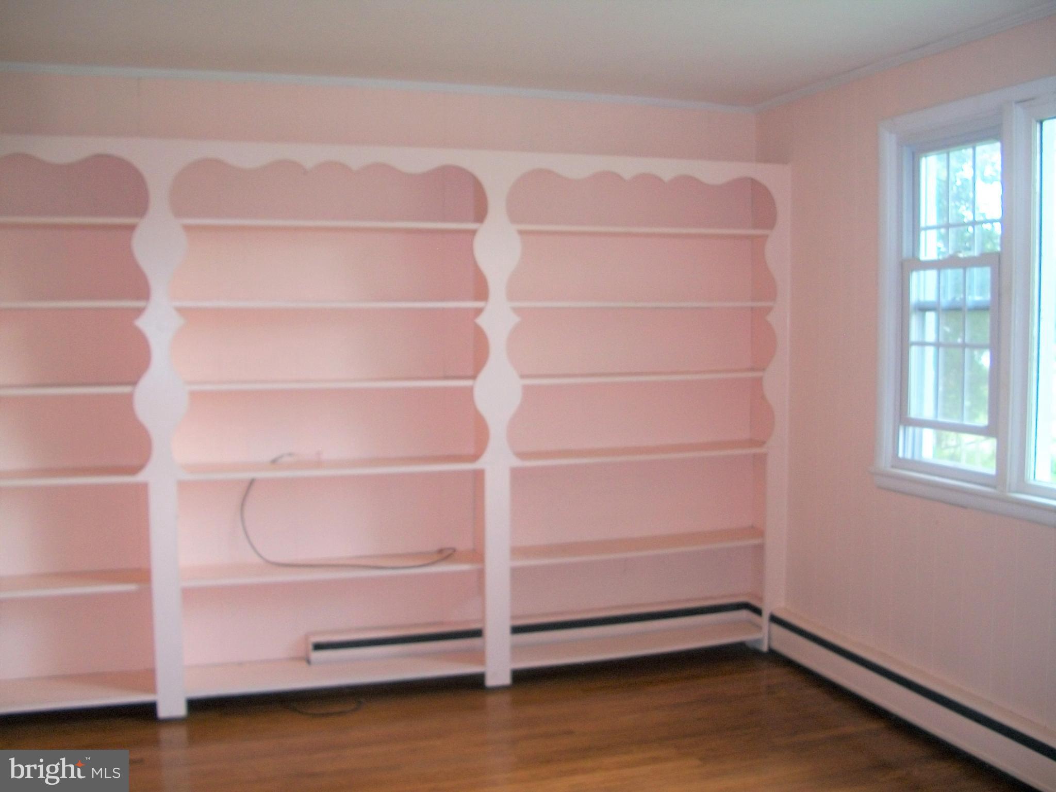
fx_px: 1068
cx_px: 528
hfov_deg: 52.6
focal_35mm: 35
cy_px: 396
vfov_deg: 40.7
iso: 160
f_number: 3.1
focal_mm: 6.3
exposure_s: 1/30
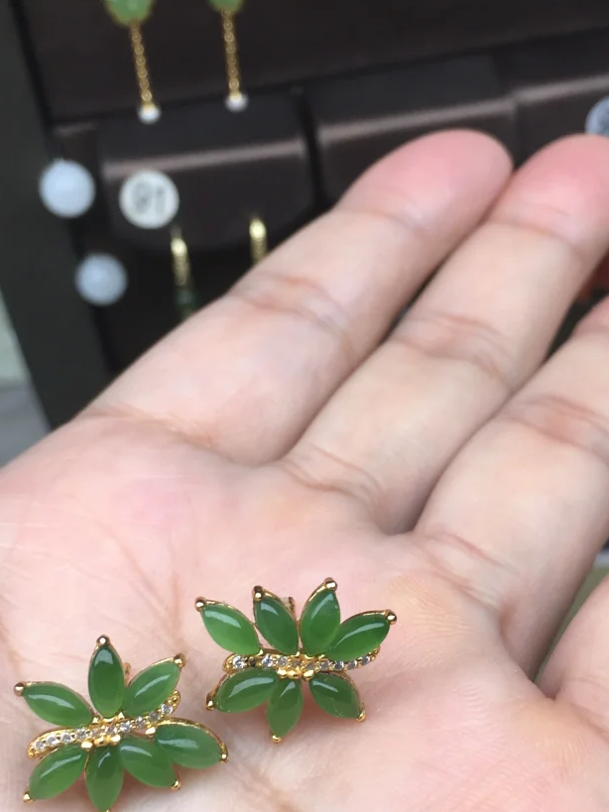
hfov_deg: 28.6
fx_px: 1197
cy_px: 502
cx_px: 308
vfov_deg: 37.3
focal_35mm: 51
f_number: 2.2
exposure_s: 1/131
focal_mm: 4.15
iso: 25
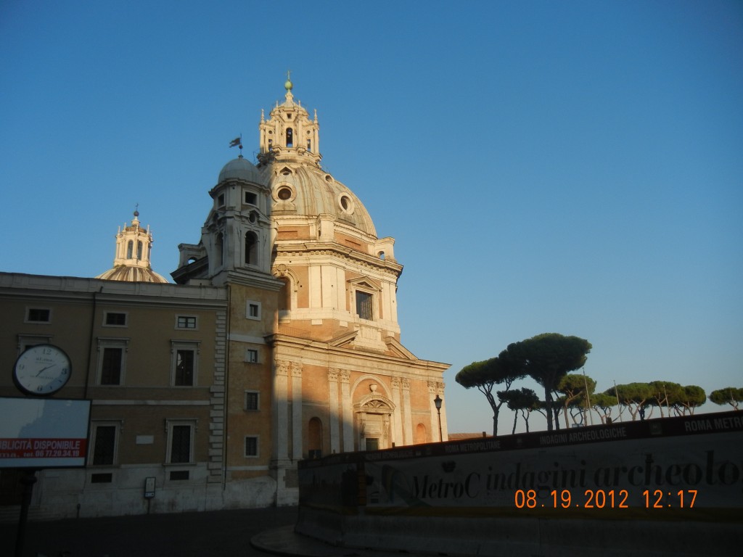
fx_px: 644
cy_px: 278
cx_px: 372
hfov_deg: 60.0
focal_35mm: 30
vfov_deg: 46.8
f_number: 7
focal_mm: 5.4
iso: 160
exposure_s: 1/283
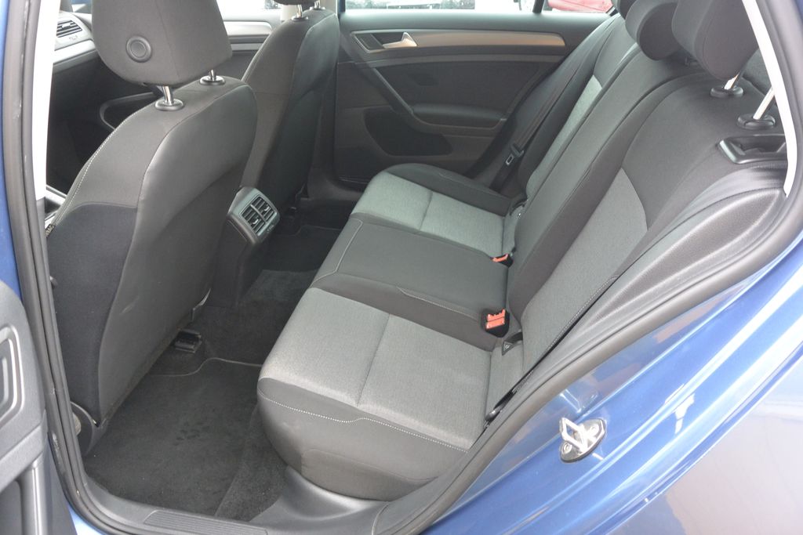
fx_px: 602
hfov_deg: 67.4
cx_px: 402
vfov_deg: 47.9
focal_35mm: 27
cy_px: 268
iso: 500
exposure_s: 1/60
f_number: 3.5
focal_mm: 10
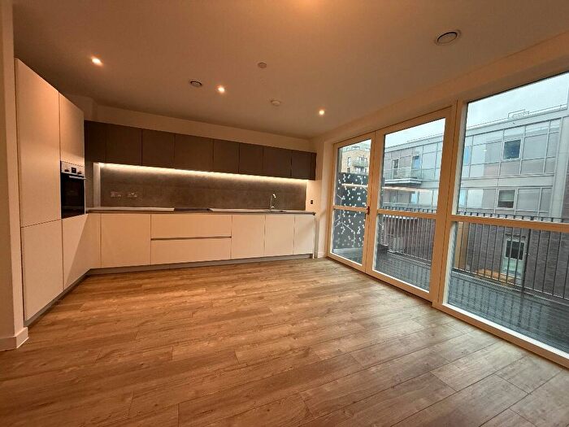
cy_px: 214
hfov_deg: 102.1
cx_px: 284
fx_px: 230
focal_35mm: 14
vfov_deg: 85.7
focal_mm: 2.22
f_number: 2.2
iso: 200
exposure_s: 1/100
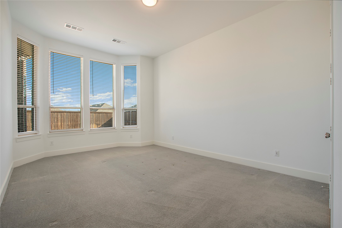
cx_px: 171
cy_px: 114
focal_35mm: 15
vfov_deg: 77.3
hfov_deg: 100.4
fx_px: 142
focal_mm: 10
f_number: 5.6
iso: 100
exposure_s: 1/60
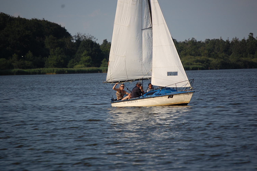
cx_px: 128
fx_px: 2140
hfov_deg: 6.9
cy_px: 86
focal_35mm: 300
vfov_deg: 4.6
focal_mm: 200
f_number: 5.6
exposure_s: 1/2000
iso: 320
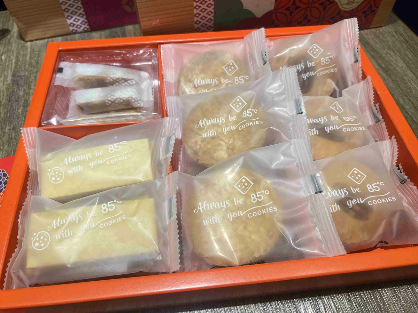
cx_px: 209
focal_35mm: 26
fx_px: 314
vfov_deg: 53.1
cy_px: 156
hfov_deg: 67.3
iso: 100
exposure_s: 1/120
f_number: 1.5
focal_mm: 5.7
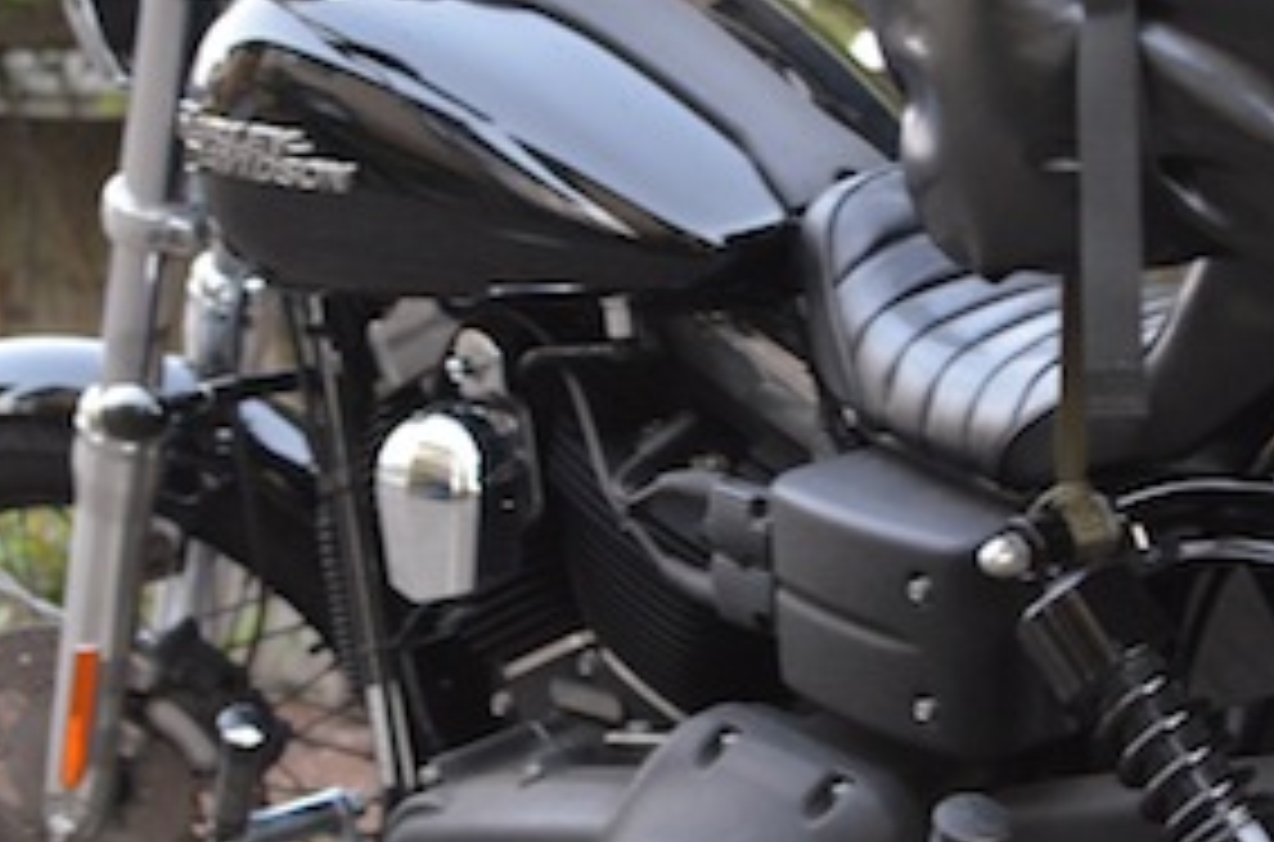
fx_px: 3670
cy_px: 326
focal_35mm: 104
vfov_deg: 13.1
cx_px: 689
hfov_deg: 19.7
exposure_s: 1/30
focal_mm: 35
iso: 2500
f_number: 2.8
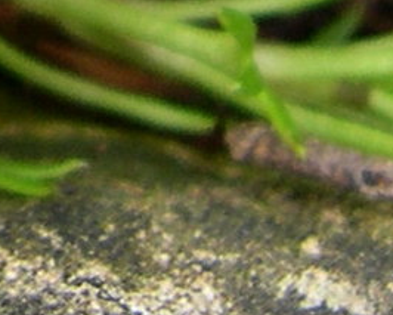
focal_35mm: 223
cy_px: -485
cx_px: -496
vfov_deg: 6.5
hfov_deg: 8.1
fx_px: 2595
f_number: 2.8
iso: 100
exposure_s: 1/147
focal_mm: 8
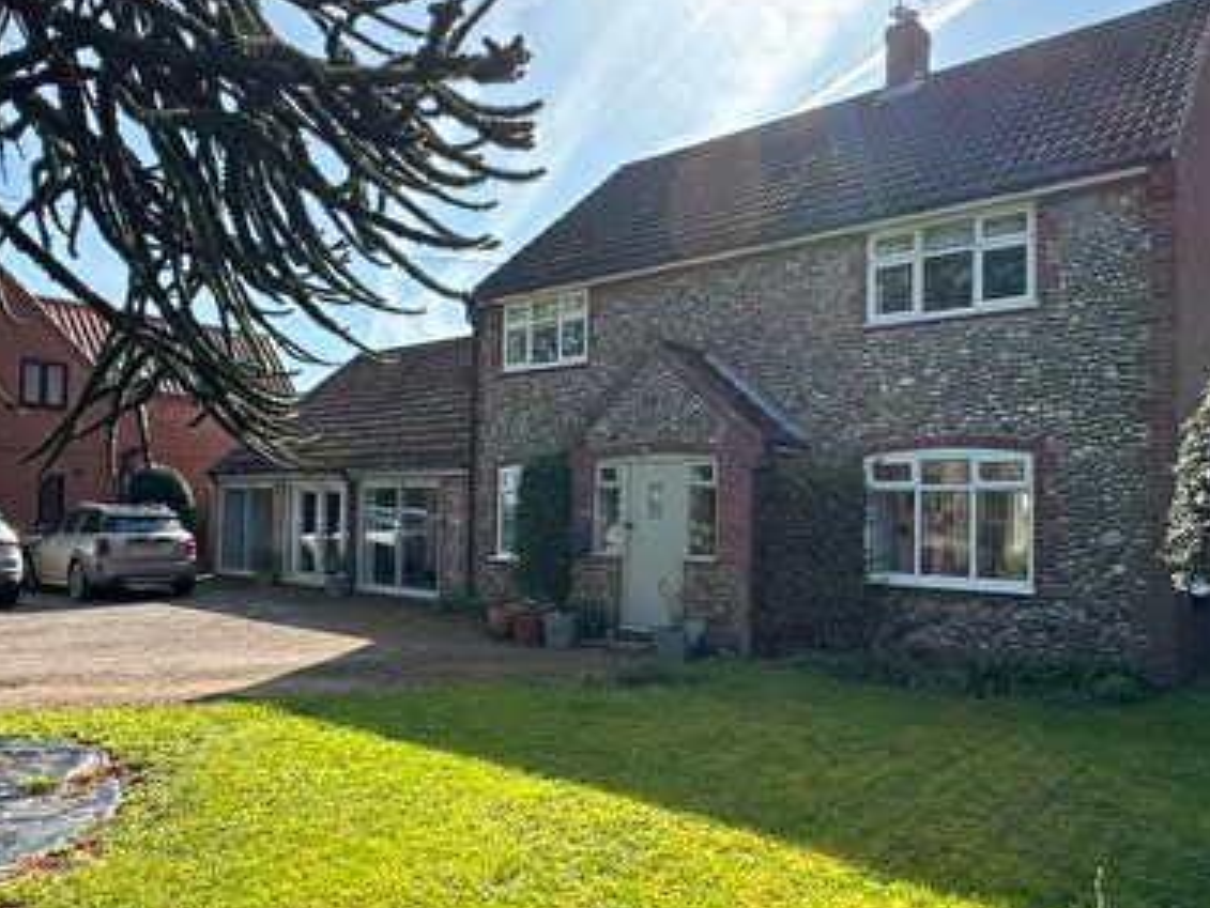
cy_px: 489
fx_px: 909
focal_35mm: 26
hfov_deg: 67.2
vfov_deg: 53.0
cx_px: 652
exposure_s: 1/615
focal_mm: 2.22
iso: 40
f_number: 2.2
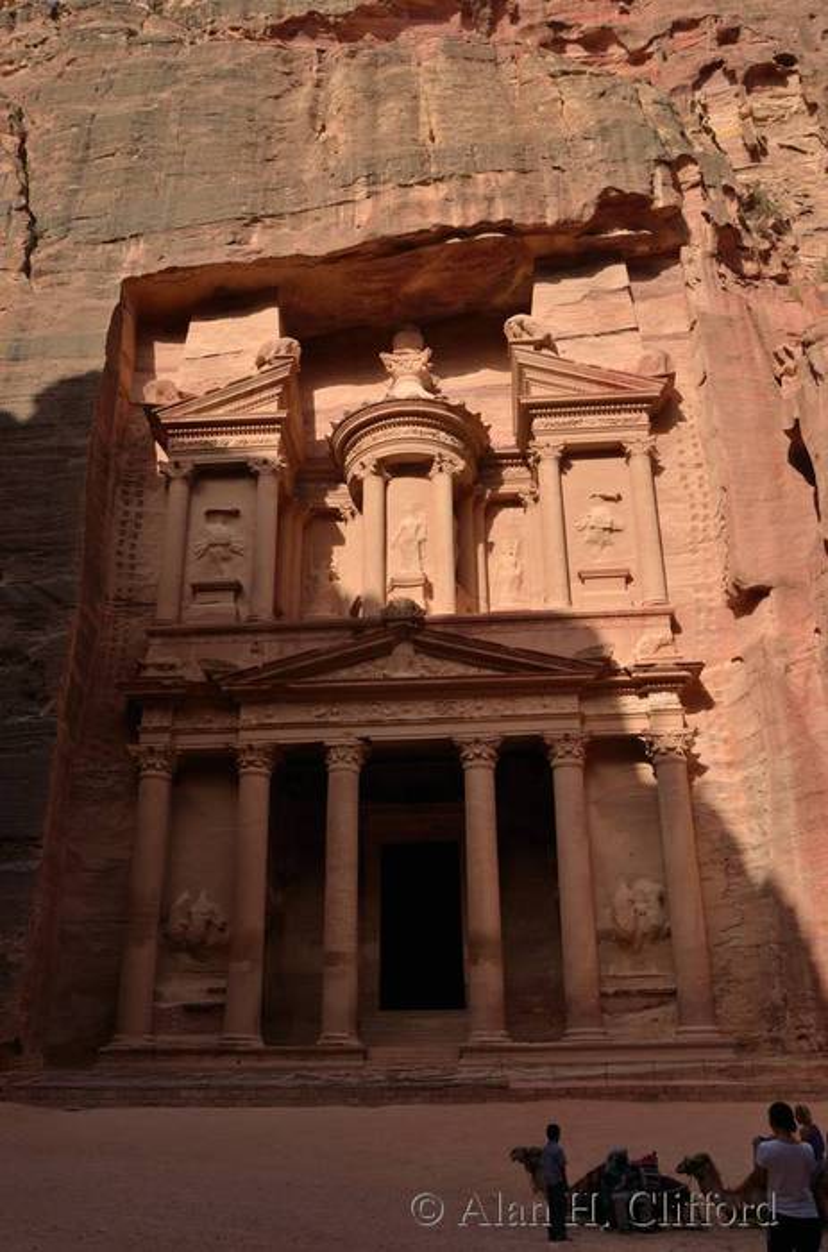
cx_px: 414
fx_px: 1041
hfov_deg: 43.4
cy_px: 626
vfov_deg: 62.1
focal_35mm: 30
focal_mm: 20
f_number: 10
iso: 100
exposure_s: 1/200
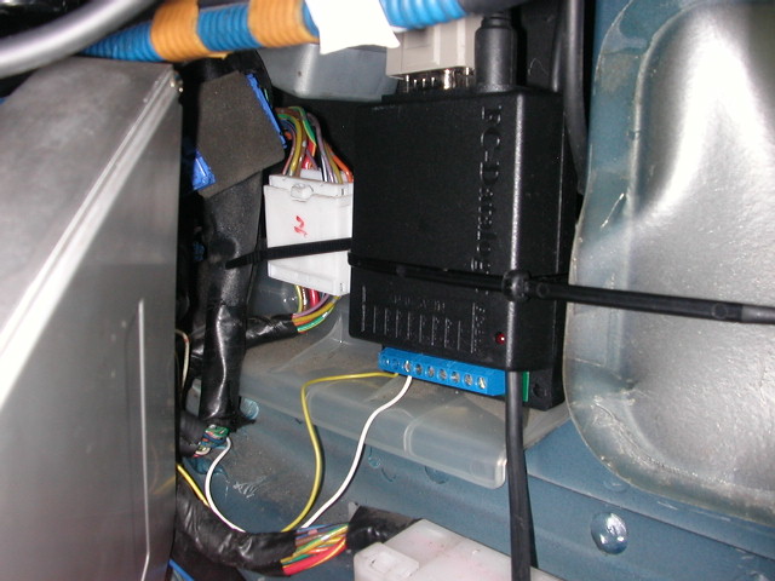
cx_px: 388
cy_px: 290
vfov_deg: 38.7
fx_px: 828
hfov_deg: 50.1
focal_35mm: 37
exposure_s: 1/59.9
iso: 100
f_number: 4.5
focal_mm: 5.6
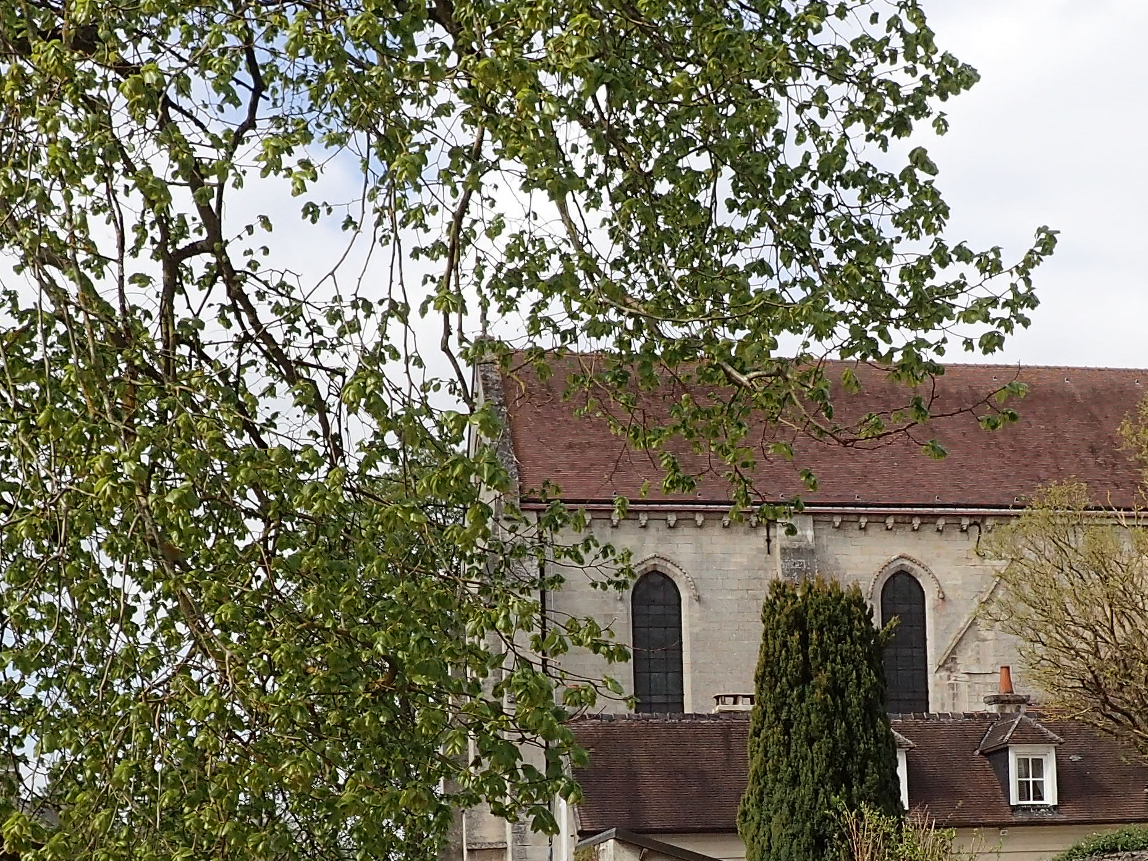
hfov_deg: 31.1
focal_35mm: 62
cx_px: 706
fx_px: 2056
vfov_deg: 23.0
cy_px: 776
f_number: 2.8
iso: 100
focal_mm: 4.5
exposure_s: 1/1000
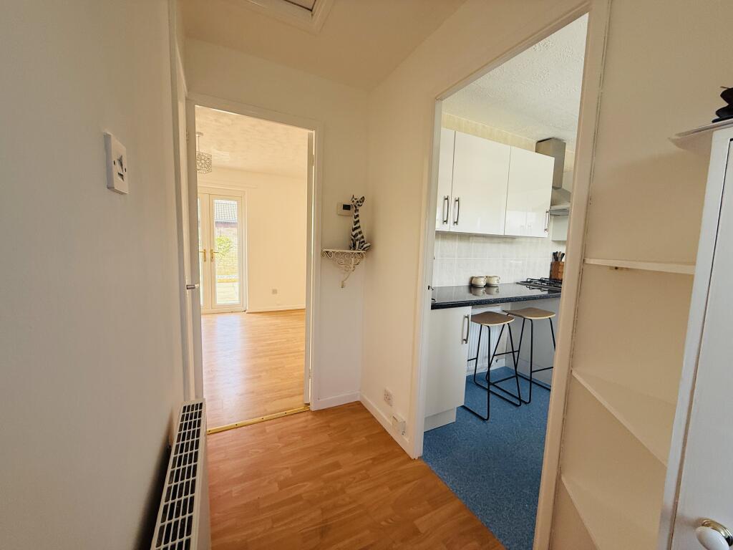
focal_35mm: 14
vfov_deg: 85.7
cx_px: 366
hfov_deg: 102.1
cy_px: 275
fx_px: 296
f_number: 2.2
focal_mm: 2.22
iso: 100
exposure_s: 1/99
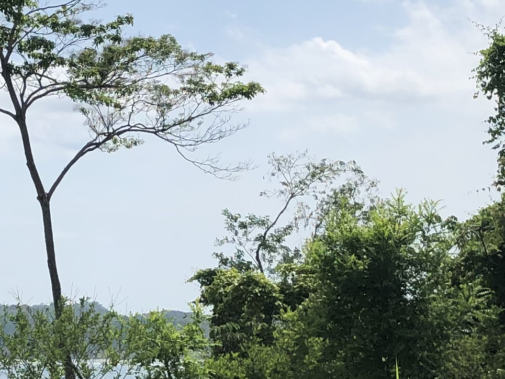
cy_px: 209
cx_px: 110
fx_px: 1707
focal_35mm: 117
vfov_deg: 12.7
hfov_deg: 16.7
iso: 25
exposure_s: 1/5348
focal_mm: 4
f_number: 1.8
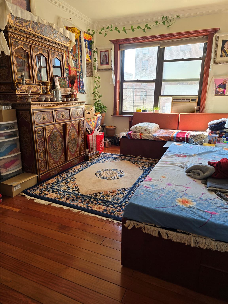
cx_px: 114
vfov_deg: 73.9
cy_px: 152
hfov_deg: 58.9
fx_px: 202
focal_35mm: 23
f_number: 1.7
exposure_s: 1/120
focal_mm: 6.3
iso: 100
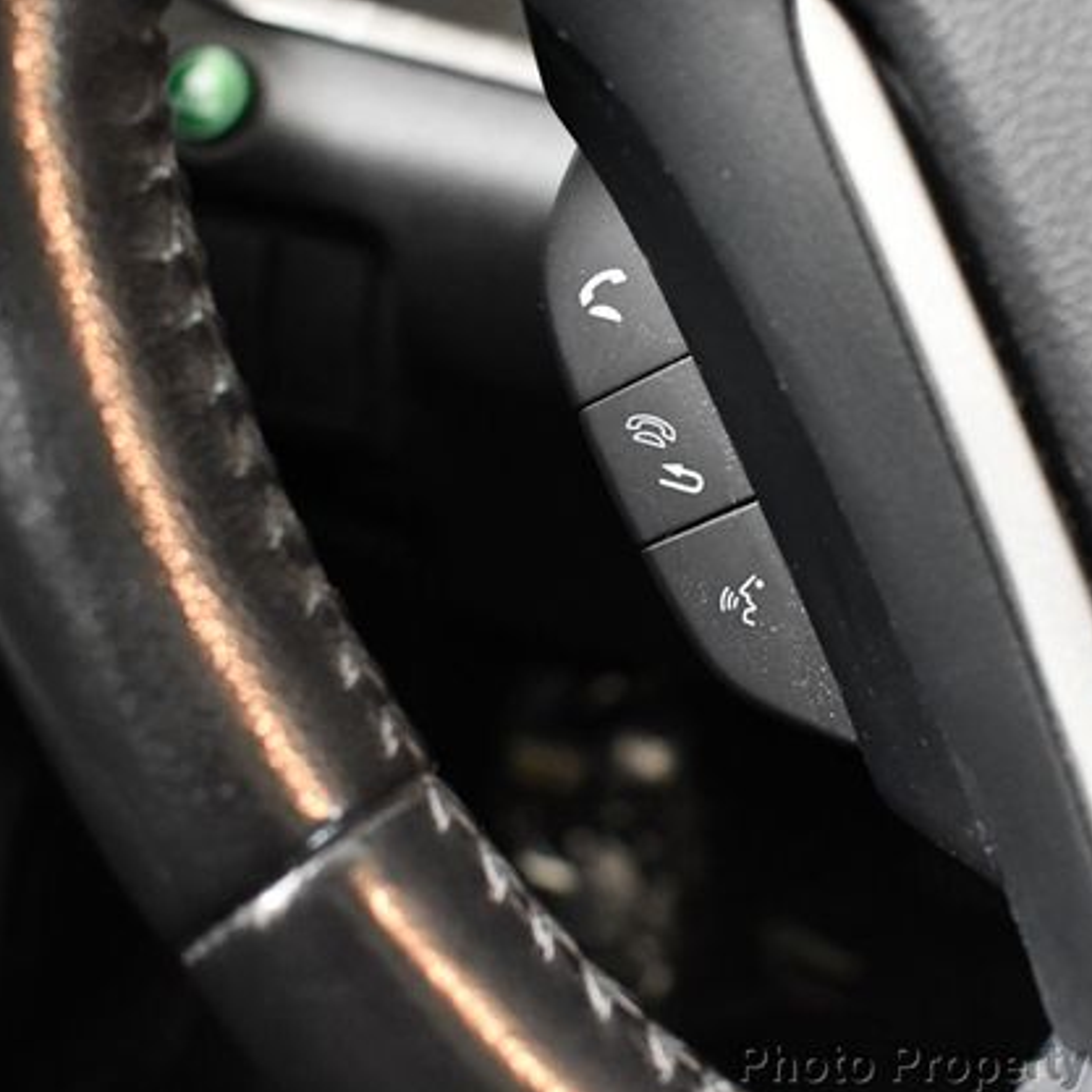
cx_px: 704
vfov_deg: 36.1
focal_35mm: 47
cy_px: 553
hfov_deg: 35.8
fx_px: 1677
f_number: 3.5
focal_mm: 18
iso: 4500
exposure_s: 1/60
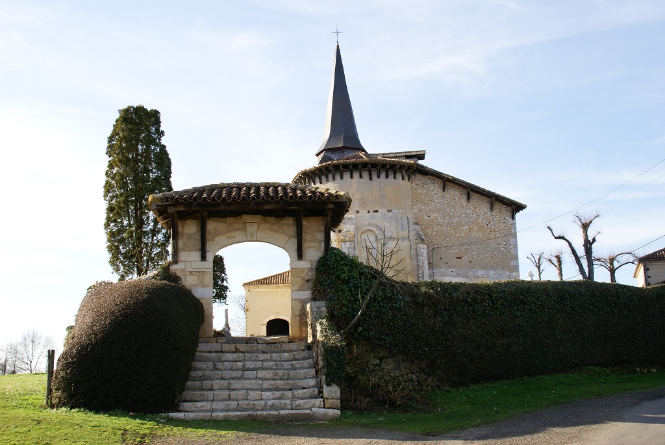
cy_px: 222
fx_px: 721
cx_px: 332
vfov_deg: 34.3
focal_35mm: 39
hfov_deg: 49.5
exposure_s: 1/80
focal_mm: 26
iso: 100
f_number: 11
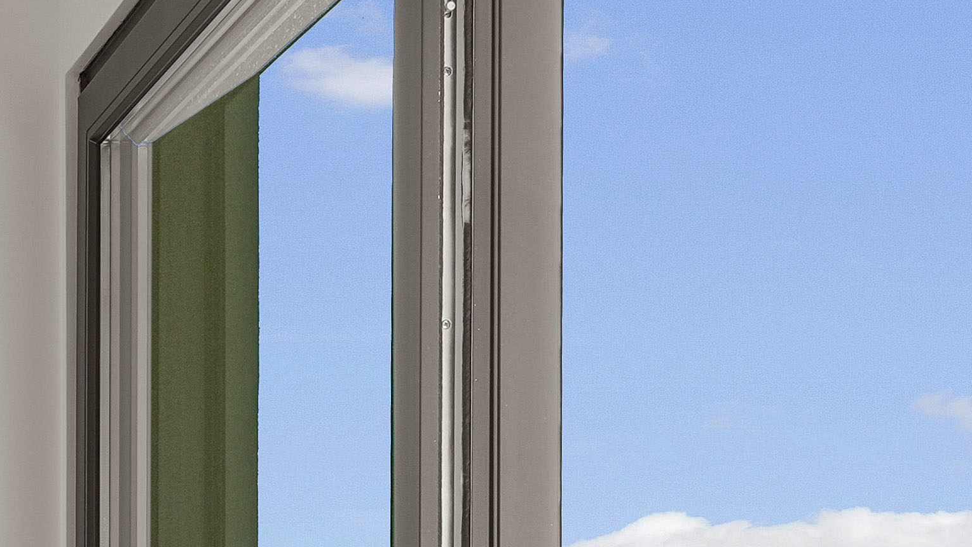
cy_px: 822
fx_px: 2474
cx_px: -489
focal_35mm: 96
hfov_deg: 19.4
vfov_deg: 12.0
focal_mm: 20
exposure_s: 1/10
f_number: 11
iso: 200
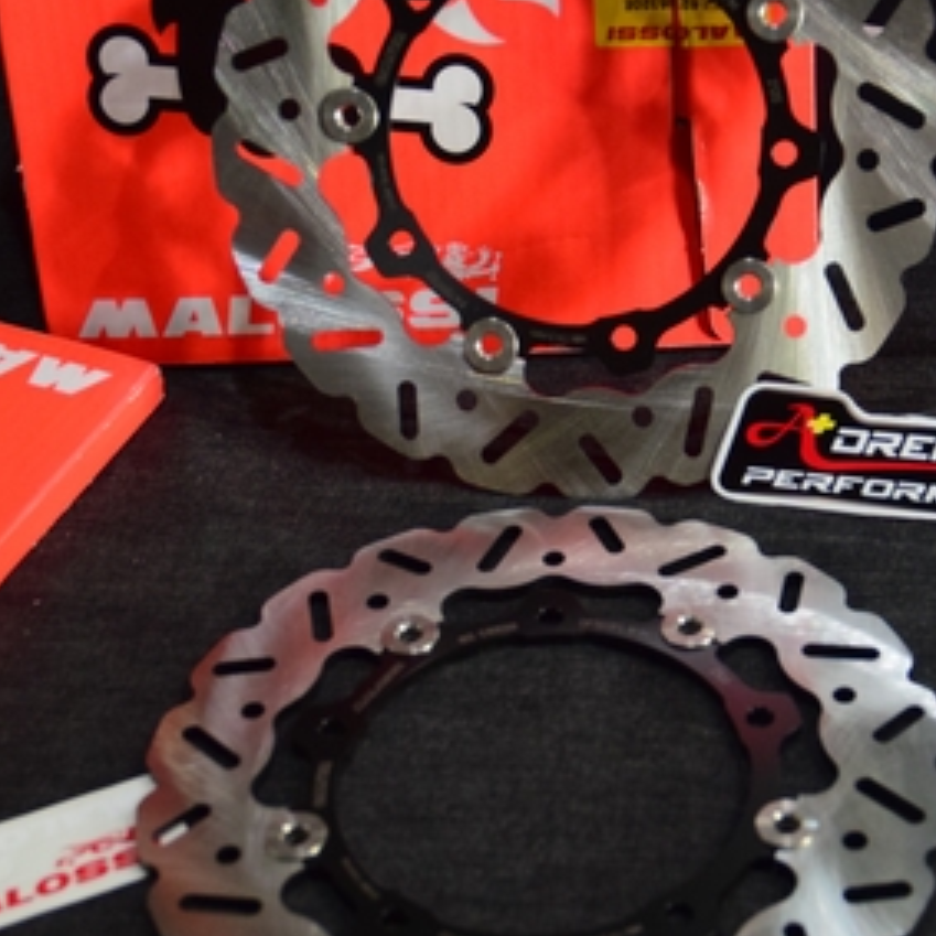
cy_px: 503
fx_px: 2814
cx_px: 569
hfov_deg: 18.9
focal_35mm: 92
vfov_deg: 18.9
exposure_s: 1/60
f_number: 3.3
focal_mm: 34
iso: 1600
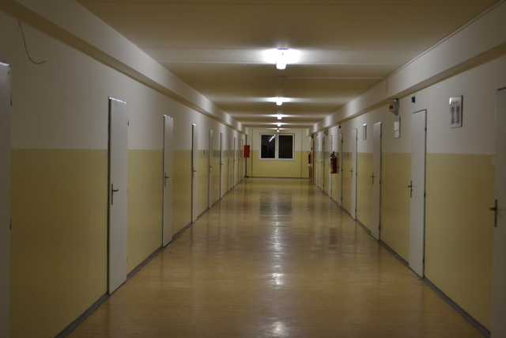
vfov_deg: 28.1
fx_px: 675
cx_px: 253
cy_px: 169
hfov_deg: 41.1
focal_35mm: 48
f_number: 4.8
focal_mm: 32
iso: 560
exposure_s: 1/30
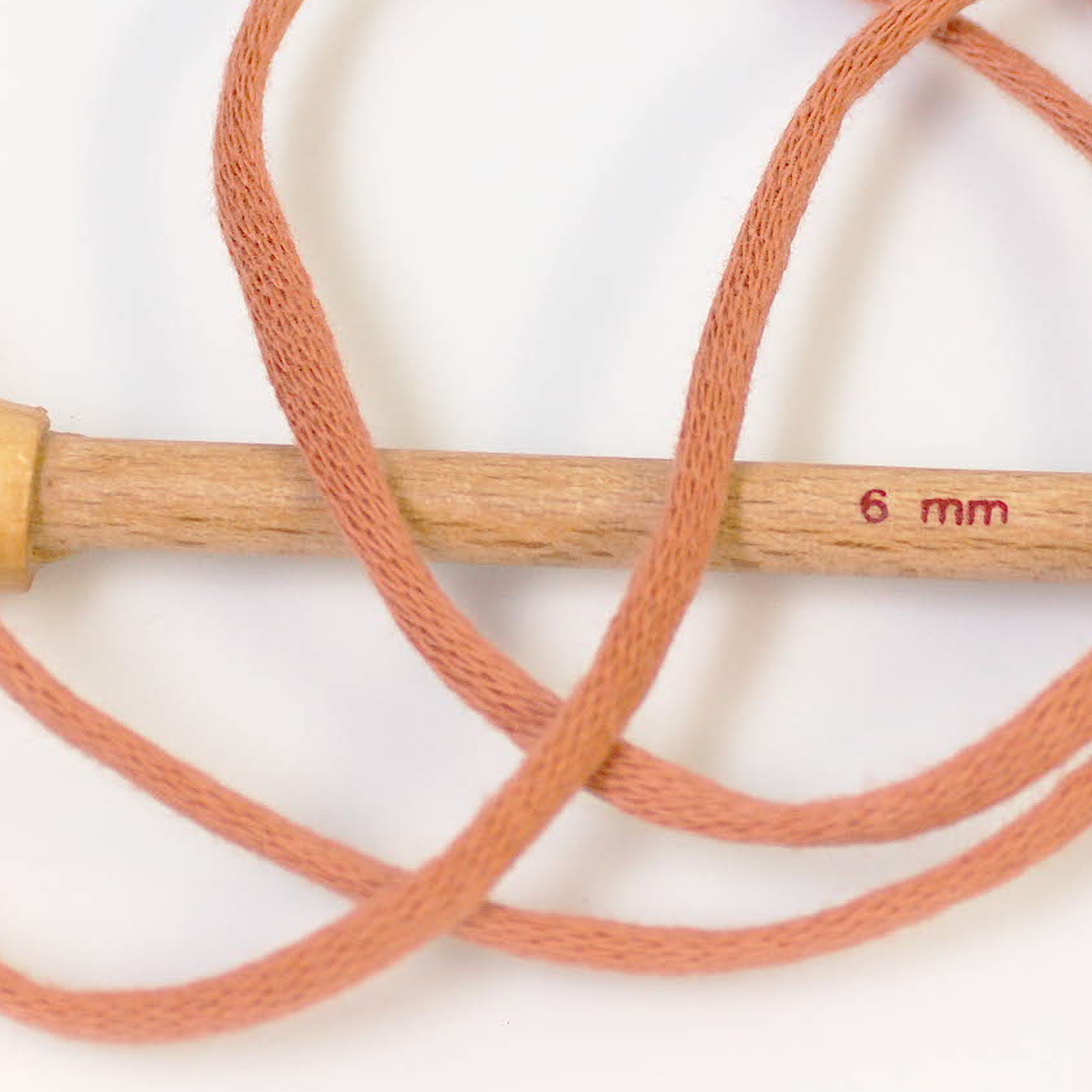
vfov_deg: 11.0
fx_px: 5675
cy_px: 496
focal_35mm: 159
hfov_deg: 11.0
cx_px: 843
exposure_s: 1/22.6
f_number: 3
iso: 200
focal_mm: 23.76
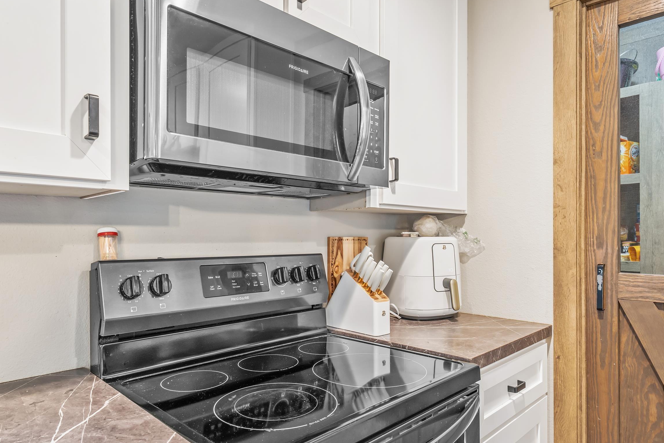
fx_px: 424
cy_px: 239
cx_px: 321
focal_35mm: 23
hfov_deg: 76.1
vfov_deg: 55.0
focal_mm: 21
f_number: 8
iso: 800
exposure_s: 1/2.5
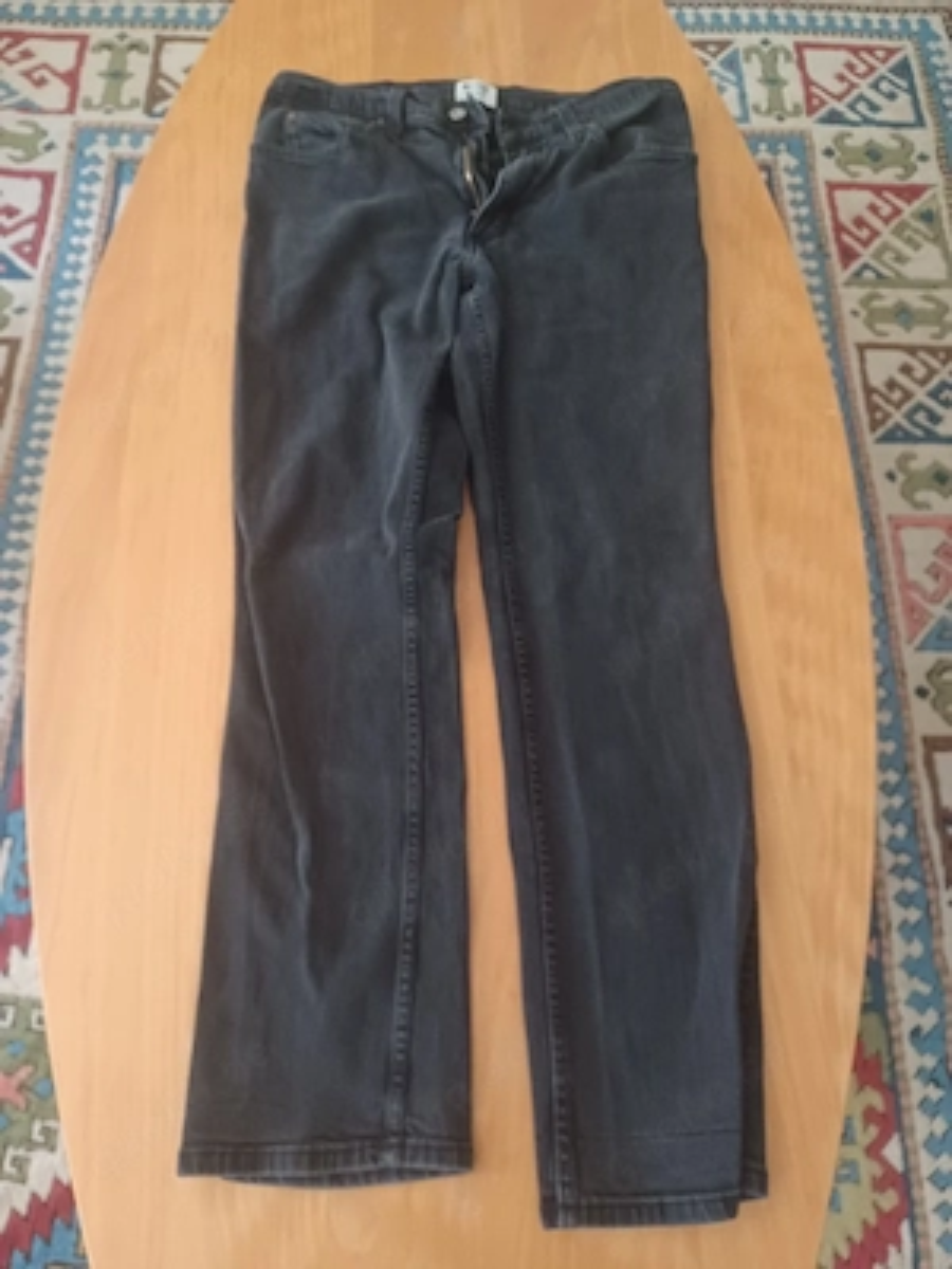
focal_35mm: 25
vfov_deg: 69.4
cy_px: 634
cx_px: 476
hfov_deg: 54.9
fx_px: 917
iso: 500
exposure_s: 1/25
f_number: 1.8
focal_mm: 4.6
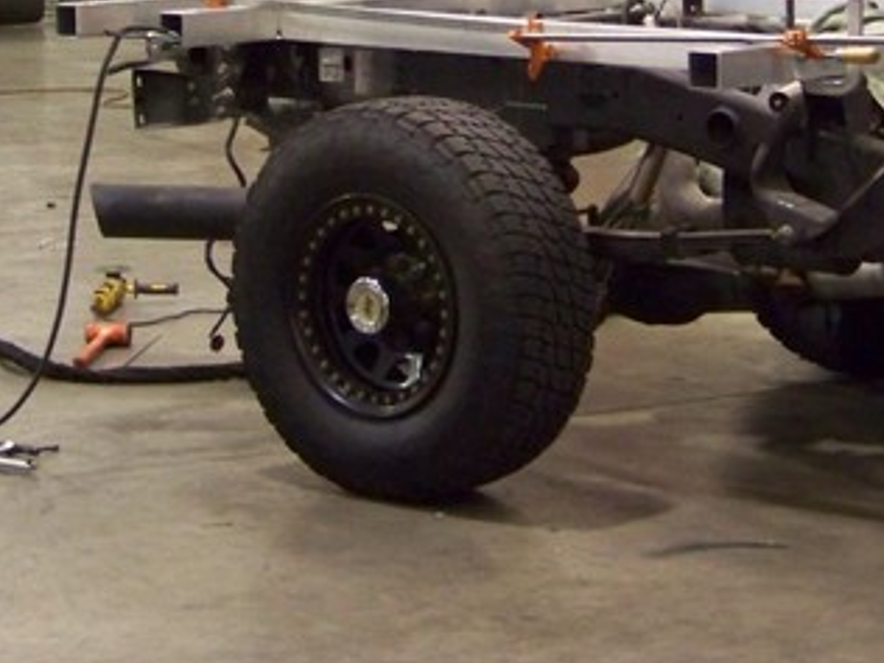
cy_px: 49
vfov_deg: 12.0
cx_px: 657
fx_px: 3116
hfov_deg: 16.1
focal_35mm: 122
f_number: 3.2
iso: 400
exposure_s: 1/25
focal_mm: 9.36
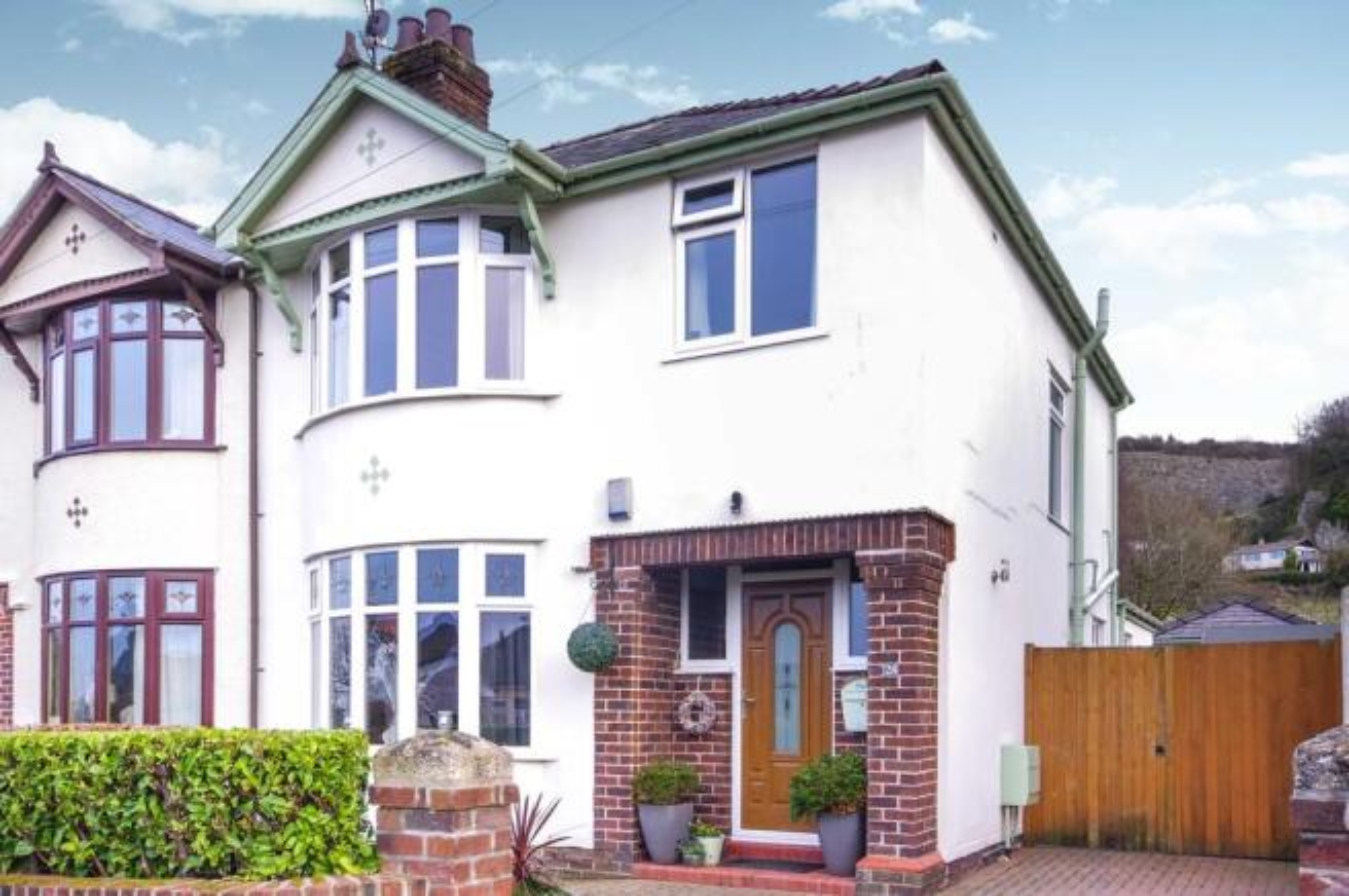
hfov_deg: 62.0
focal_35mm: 30
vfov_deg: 43.5
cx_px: 674
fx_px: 1123
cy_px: 448
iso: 400
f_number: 9
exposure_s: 1/50
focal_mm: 20
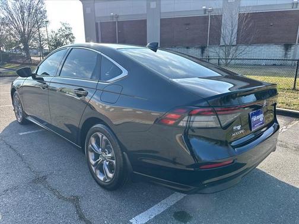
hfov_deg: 71.6
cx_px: 150
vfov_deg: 56.8
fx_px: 207
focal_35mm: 24
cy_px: 112
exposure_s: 1/836
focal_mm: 6.86
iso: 80
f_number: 1.78
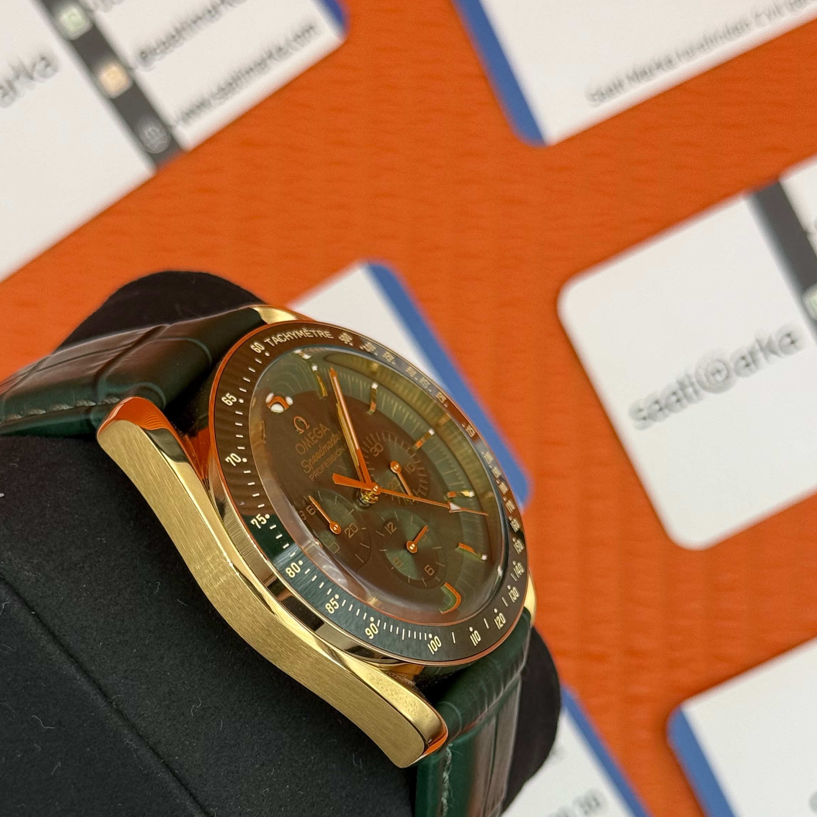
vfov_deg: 23.0
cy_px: 664
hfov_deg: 23.3
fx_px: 1976
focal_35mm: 74
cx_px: 327
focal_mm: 6.76
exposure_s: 1/122
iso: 50
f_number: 1.78
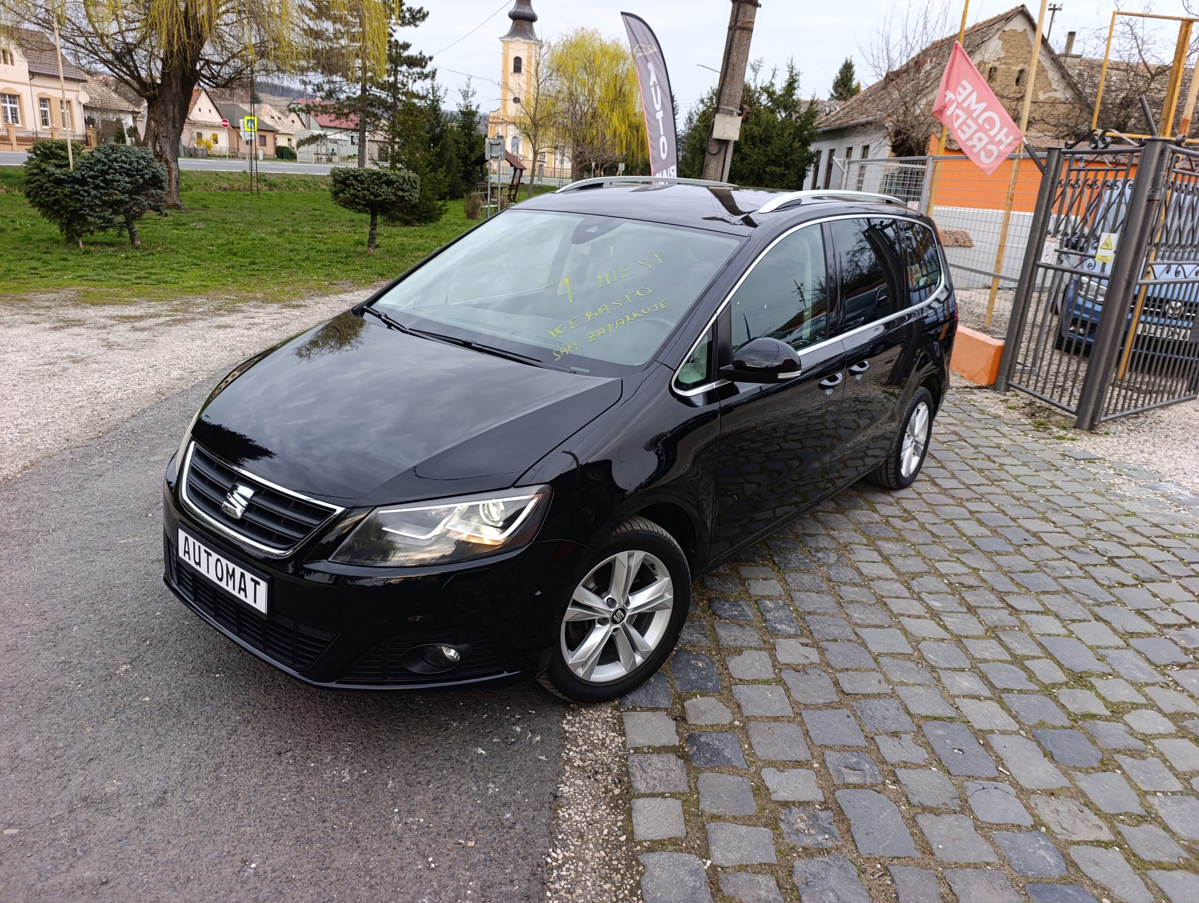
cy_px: 452
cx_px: 600
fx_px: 798
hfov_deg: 73.8
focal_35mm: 23
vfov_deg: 59.0
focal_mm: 6.14
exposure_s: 1/100
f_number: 1.6
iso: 160
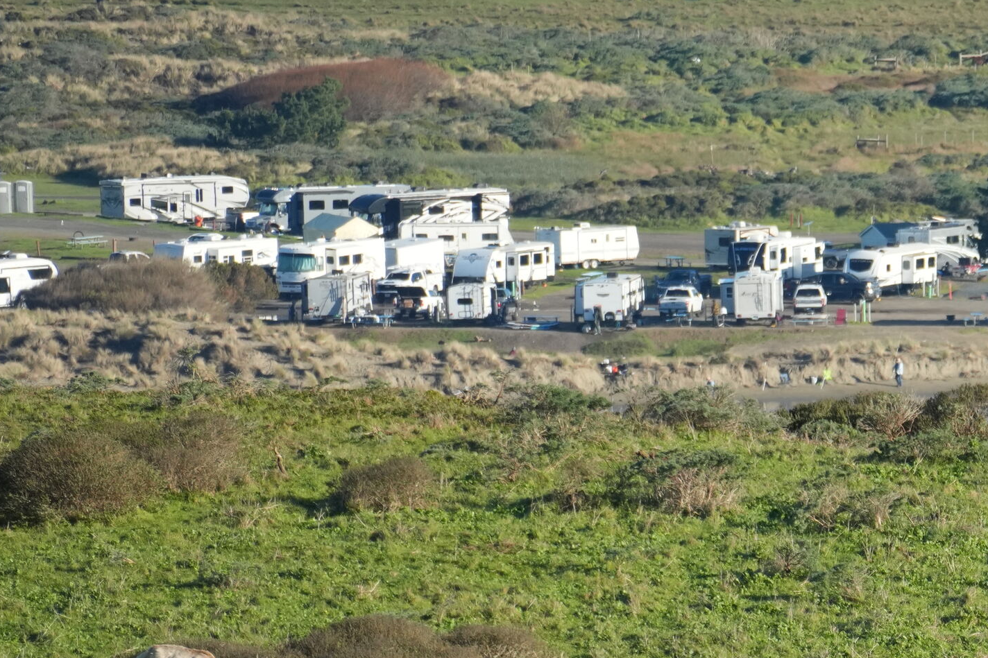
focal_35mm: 910
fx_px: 24970
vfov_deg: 1.5
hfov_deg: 2.3
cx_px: 1014
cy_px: 713
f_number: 7.1
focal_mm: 300
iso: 640
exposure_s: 1/1250
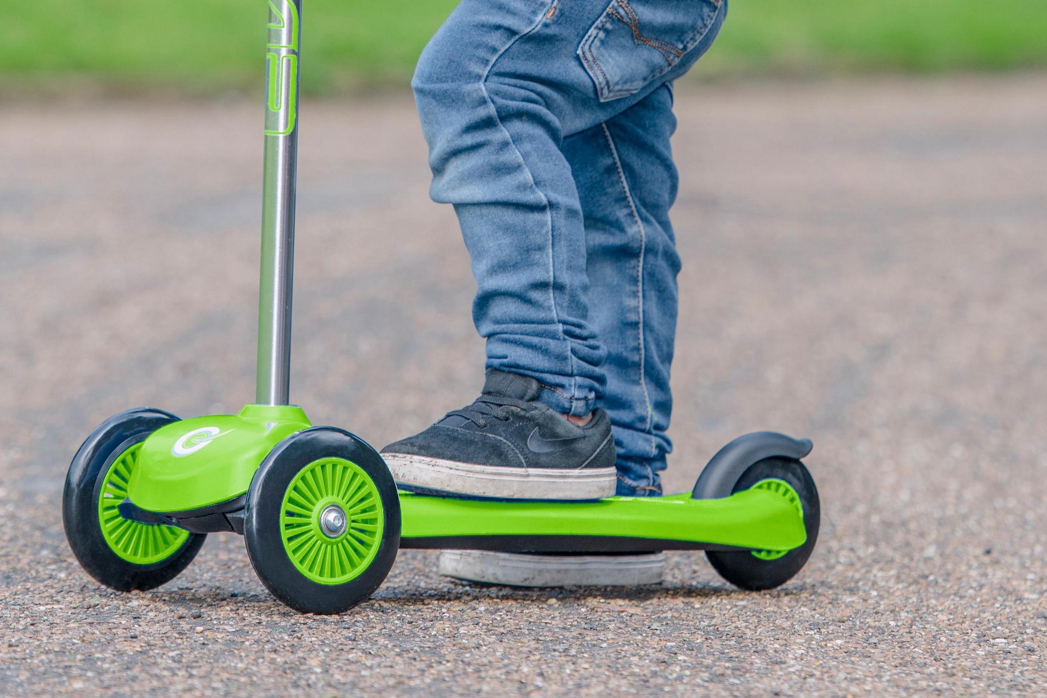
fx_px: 14774
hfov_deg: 4.1
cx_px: 569
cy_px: -157
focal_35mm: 508
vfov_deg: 2.7
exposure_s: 1/160
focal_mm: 170
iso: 80
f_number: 4
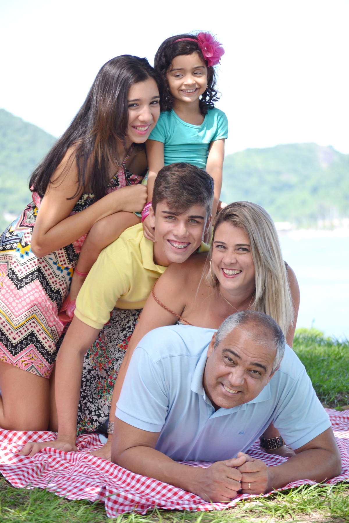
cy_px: 262
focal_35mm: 123
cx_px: 174
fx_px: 1788
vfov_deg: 16.7
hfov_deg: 11.1
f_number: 5
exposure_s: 1/125
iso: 100
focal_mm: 82
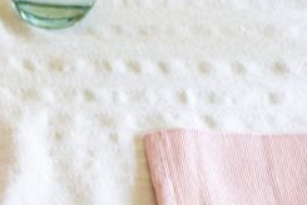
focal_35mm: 219
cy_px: 92
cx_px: -302
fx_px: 1871
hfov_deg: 8.9
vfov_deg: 6.3
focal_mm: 35
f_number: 4
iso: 250
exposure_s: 1/60
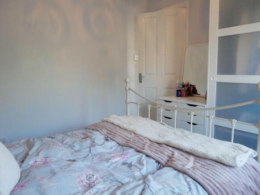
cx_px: 130
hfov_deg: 67.3
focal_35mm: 26
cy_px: 98
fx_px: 195
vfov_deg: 53.0
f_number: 3.6
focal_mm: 13
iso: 640
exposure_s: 1/60
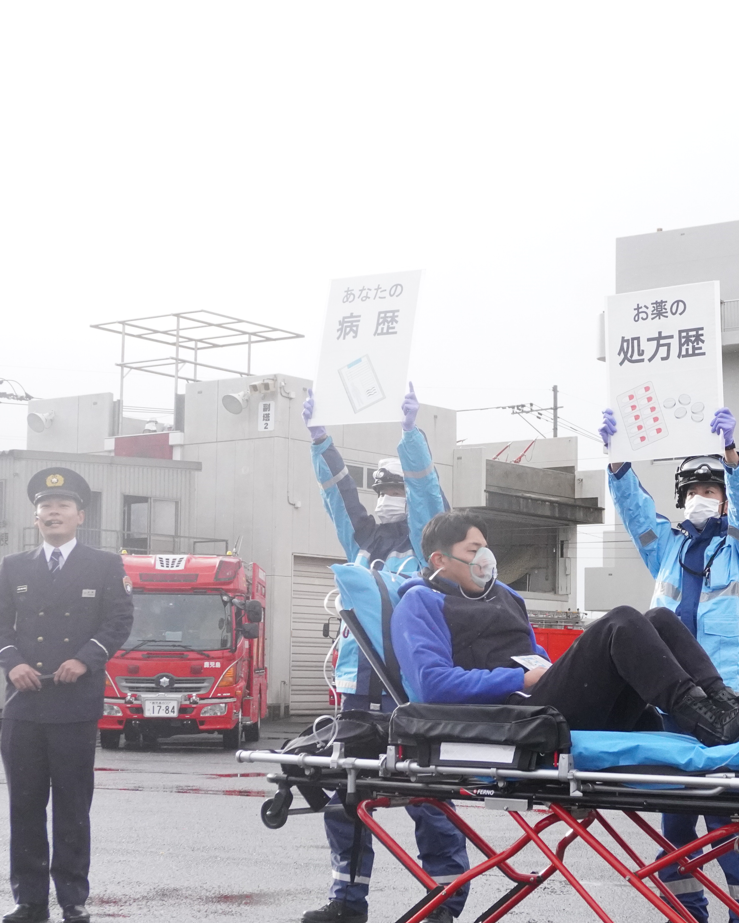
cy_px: 510
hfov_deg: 22.6
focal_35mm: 67
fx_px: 1832
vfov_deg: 28.3
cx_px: 531
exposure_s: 1/4000
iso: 3200
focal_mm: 28
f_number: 5.6
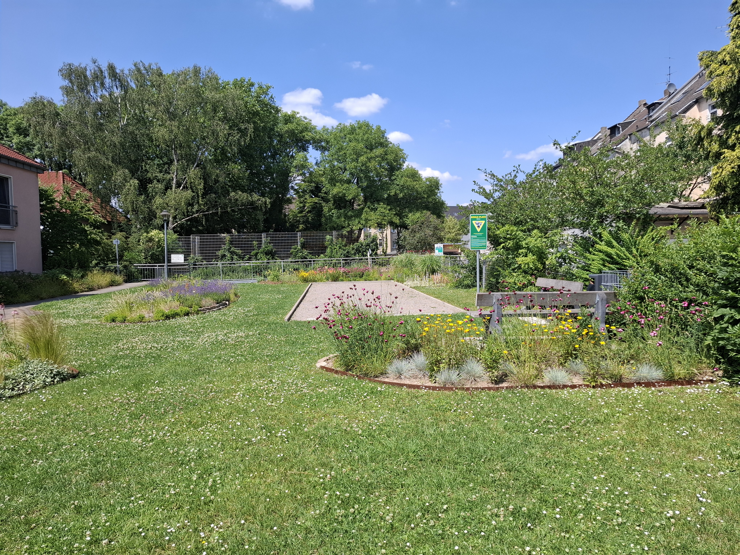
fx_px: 492
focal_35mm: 23
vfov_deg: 58.9
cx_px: 370
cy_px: 278
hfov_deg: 73.9
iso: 50
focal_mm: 5.54
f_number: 1.8
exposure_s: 1/1138
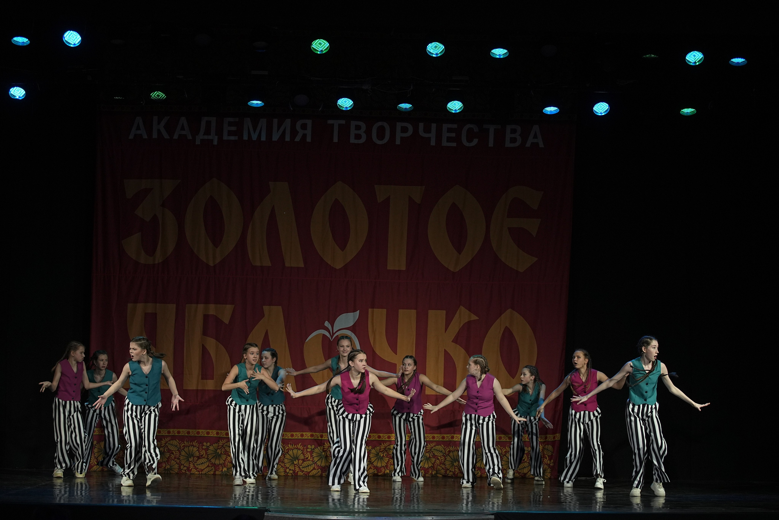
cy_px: 260
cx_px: 390
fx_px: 1753
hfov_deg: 25.1
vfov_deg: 16.9
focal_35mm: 81
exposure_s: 1/400
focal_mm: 81
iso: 2000
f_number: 4
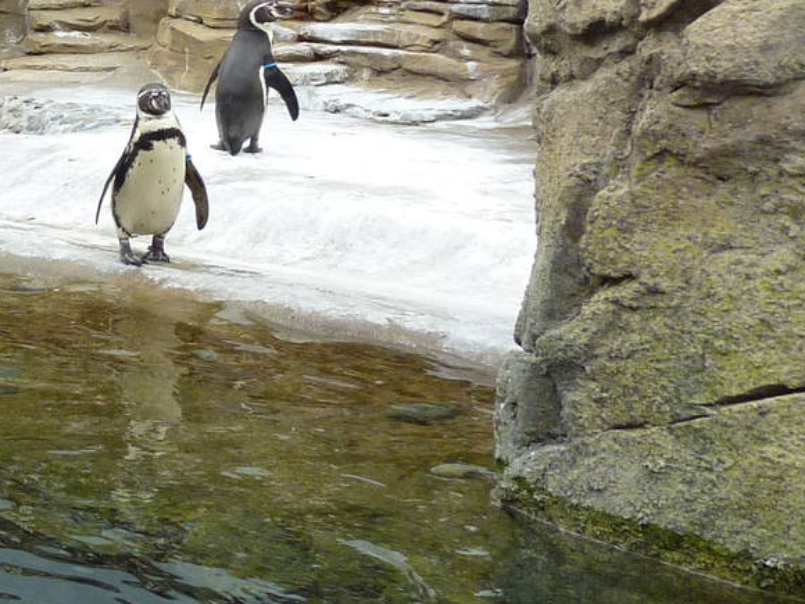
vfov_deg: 20.8
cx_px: -230
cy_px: 53
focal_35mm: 69
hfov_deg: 24.7
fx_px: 1605
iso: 160
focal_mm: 4.1
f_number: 3.3
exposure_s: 1/500
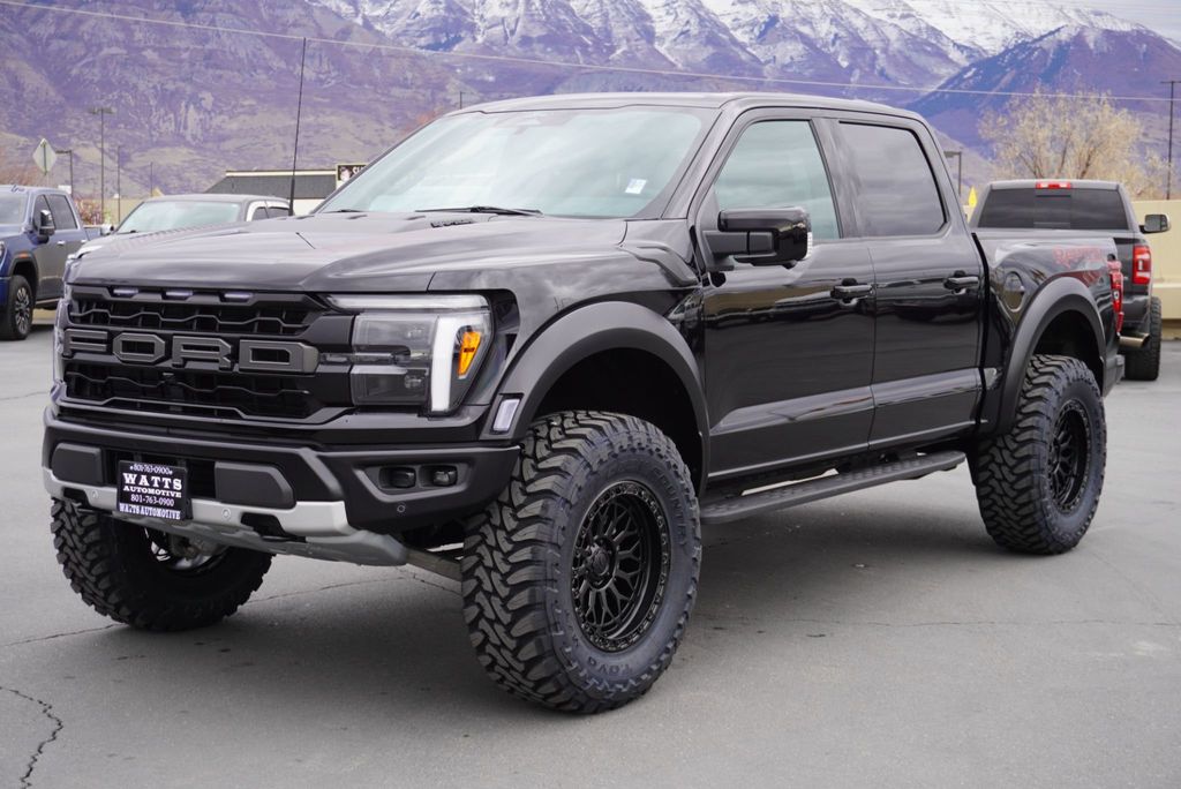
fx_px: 1822
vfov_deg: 24.4
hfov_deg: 35.9
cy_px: 394
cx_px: 590
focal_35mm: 56
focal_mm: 37
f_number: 5.6
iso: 160
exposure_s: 1/60
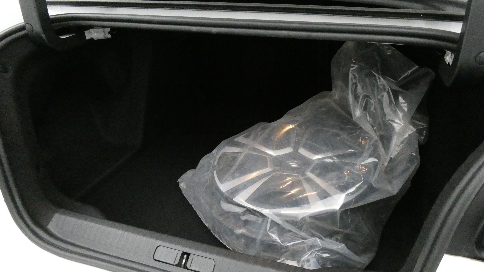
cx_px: 249
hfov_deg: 69.8
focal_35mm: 27
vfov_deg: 42.9
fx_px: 347
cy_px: 136
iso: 1600
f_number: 3.3
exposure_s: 1/40
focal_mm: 4.3
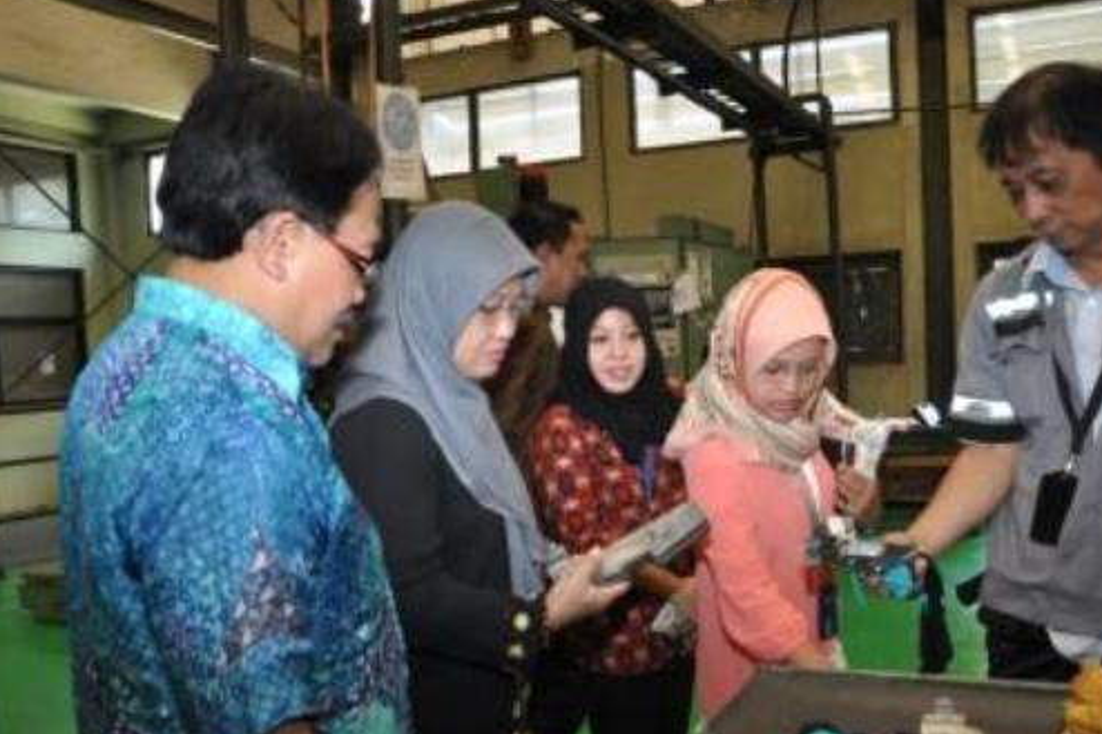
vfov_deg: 37.7
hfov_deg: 54.4
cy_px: 444
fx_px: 1071
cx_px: 600
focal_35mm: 35
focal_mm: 18
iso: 1000
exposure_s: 1/60
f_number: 6.3
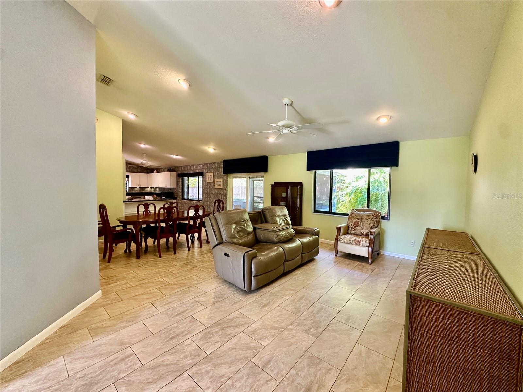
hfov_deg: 102.1
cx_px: 262
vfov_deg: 85.7
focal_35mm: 14
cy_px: 196
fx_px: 212
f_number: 2.2
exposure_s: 1/60
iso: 250
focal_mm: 2.22
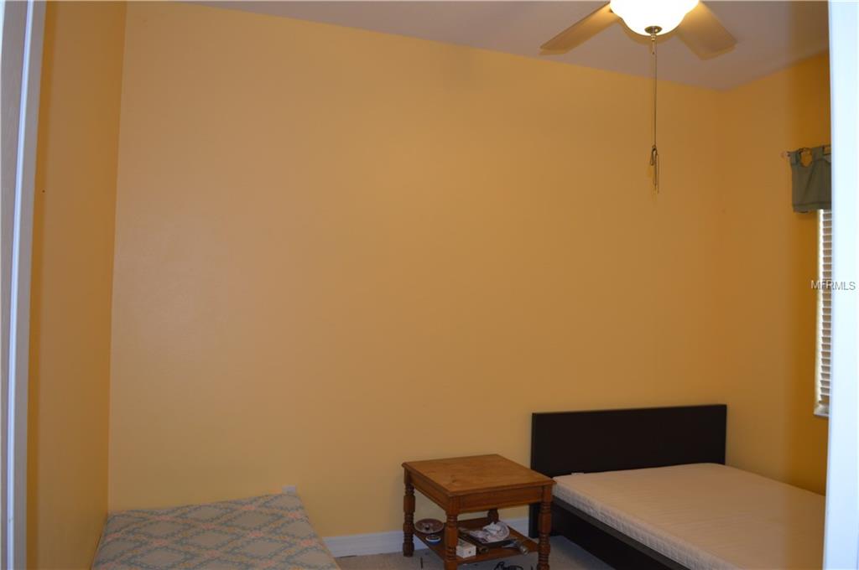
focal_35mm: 27
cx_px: 430
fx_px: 643
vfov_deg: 47.8
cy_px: 285
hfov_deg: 67.4
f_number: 3.5
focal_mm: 18
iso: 320
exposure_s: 1/30
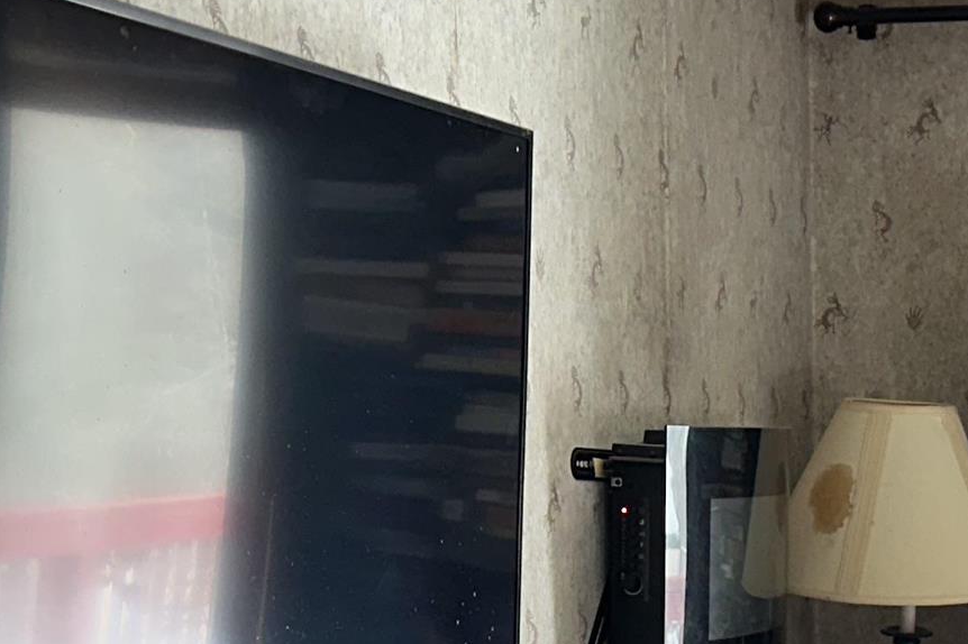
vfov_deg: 14.6
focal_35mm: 89
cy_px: 882
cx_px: 913
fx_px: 2392
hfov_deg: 22.2
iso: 125
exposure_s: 1/60
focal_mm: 6.86
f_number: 1.78
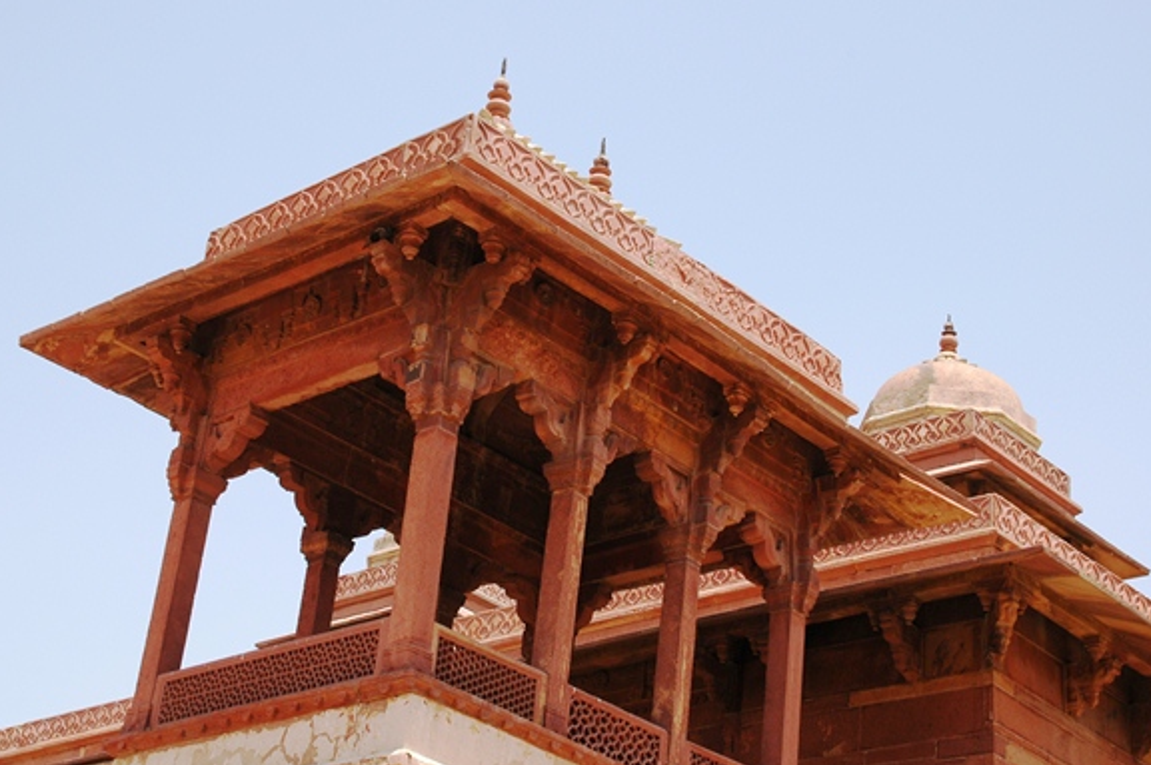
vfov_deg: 19.4
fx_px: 2236
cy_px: 346
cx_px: 581
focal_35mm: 70
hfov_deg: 28.9
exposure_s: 1/250
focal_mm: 42
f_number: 10
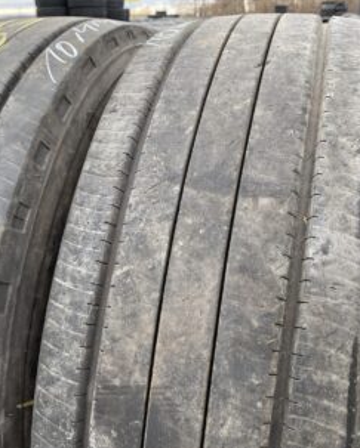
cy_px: 236
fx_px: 479
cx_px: 145
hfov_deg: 41.0
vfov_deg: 50.2
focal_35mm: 36
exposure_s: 1/121
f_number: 1.8
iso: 50
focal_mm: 4.25
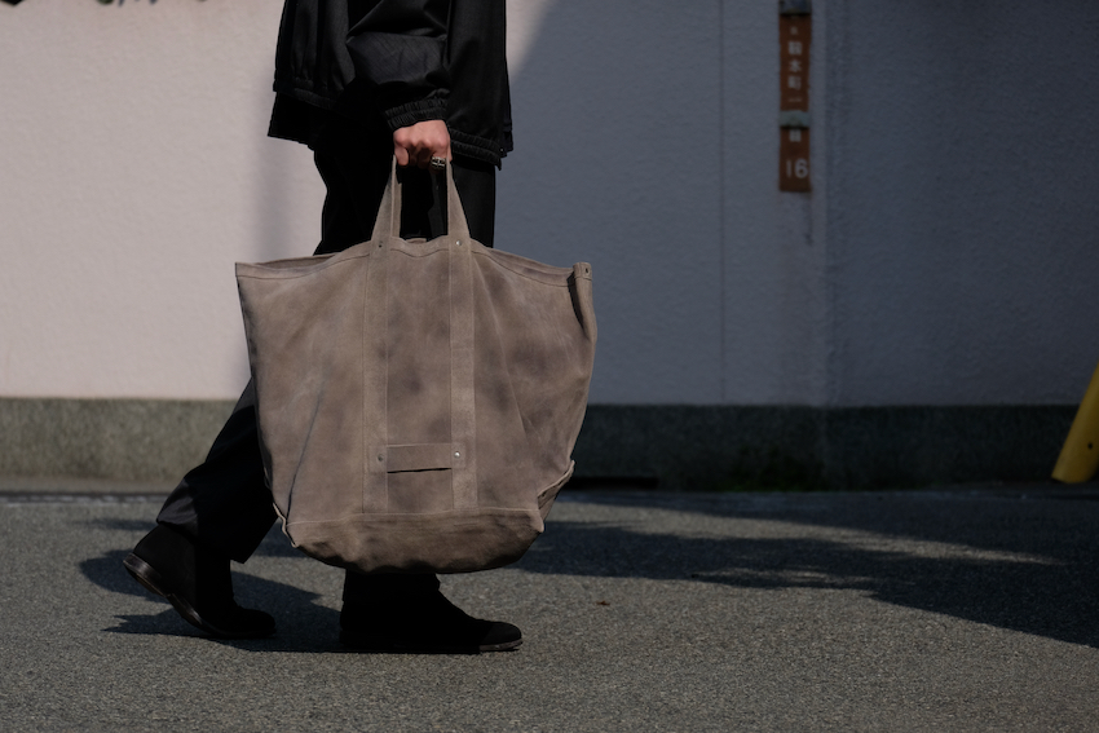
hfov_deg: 16.1
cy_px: 366
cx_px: 550
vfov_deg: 10.8
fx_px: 3877
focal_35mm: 127
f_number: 5.2
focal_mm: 84.8
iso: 400
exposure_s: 1/3000
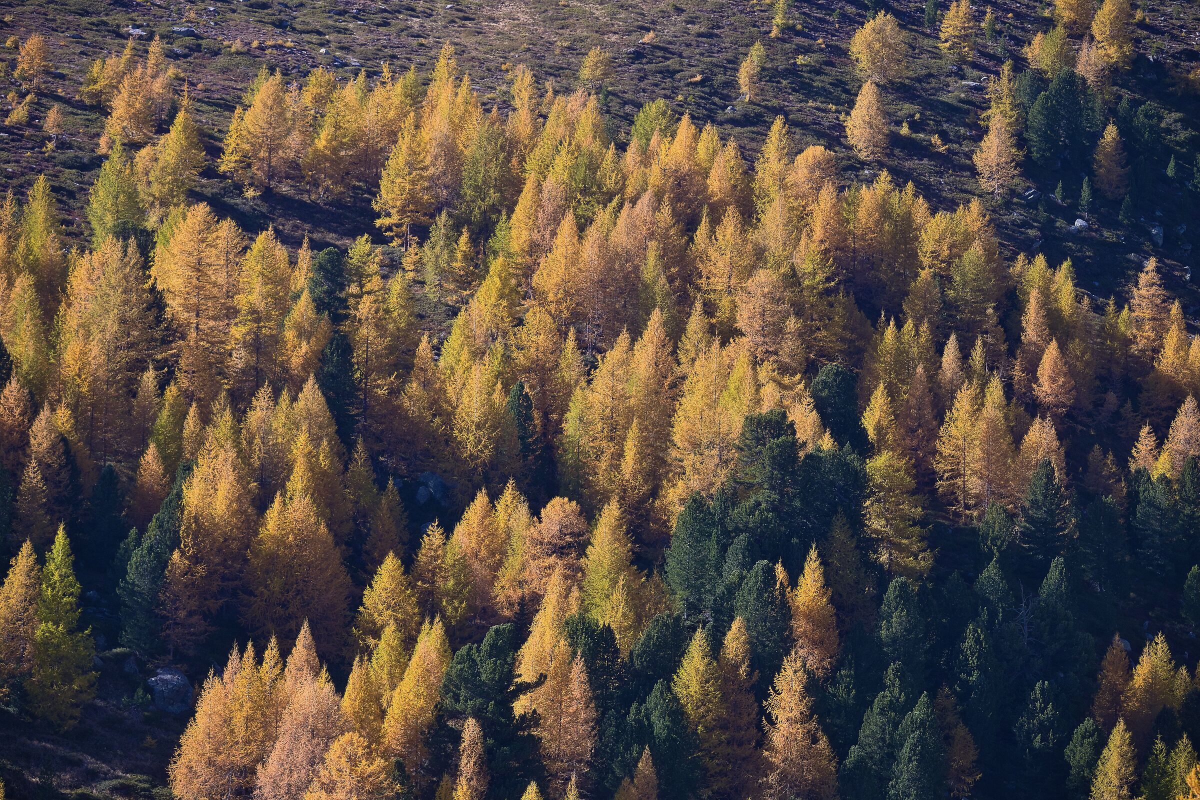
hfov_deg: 11.4
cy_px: 400
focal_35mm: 180
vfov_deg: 7.6
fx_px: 6000
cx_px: 600
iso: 800
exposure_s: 1/2000
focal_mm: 180
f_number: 5.6
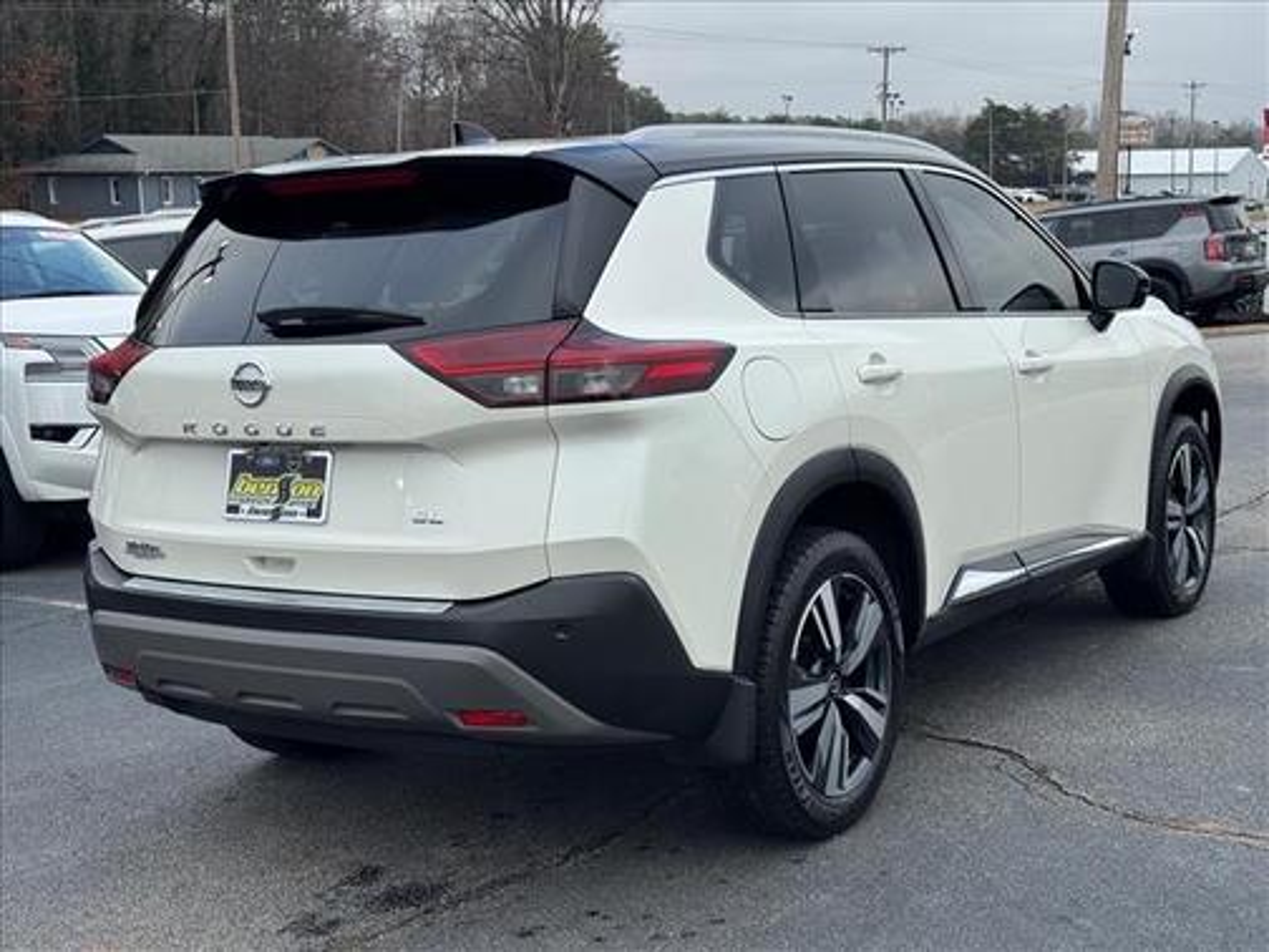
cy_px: 476
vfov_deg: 30.3
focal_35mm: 48
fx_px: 1760
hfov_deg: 39.7
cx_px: 634
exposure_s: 1/1818
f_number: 1.78
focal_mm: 6.76
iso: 64
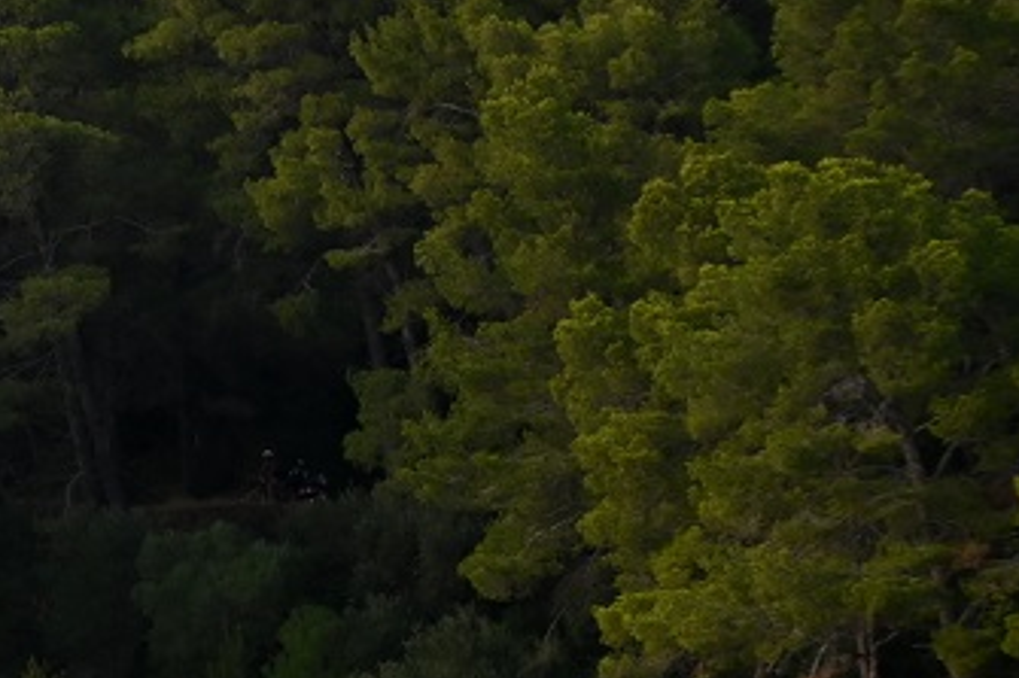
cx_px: -955
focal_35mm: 291
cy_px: 634
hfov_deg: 6.9
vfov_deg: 4.7
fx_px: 8232
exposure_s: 1/500
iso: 320
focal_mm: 75
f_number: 4.5
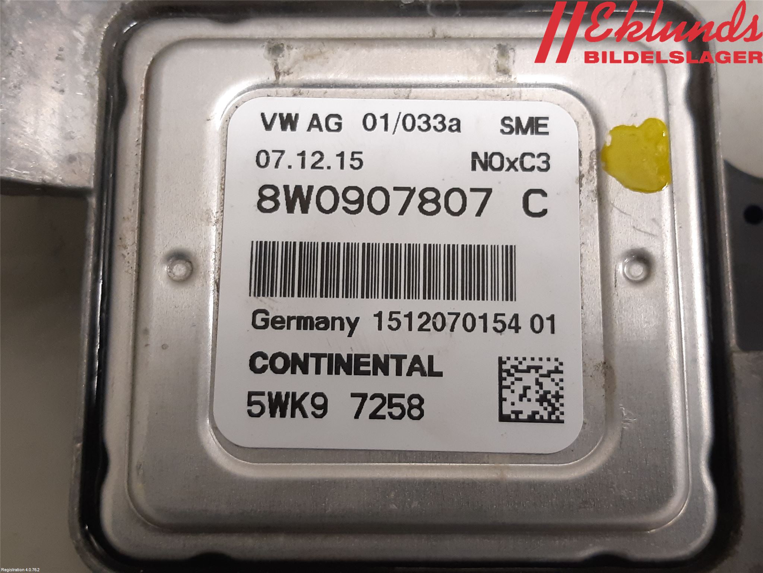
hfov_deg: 67.3
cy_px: 286
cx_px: 382
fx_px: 573
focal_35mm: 26
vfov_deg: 53.1
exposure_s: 1/50
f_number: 1.7
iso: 160
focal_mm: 3.93
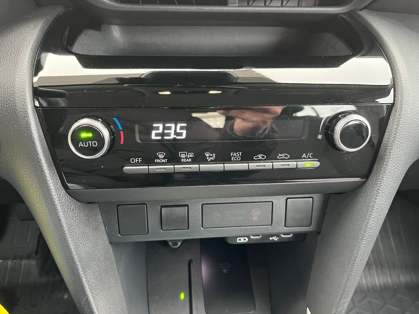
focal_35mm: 26
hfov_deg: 67.3
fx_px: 315
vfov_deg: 53.1
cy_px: 157
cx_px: 210
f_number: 1.6
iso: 500
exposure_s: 1/44
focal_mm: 5.1
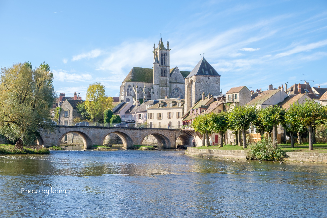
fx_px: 445
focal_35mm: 49
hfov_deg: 40.3
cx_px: 164
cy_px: 109
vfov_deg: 27.5
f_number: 5.6
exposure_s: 1/950
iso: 200
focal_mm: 32.9
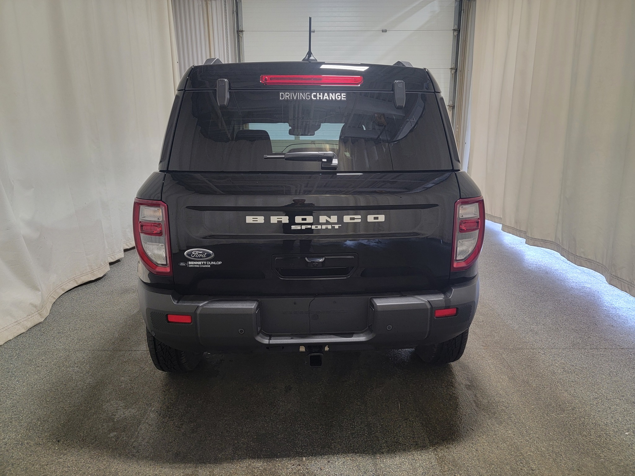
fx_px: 440
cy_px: 238
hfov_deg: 71.6
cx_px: 318
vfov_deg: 56.8
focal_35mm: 24
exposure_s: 1/120
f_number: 1.8
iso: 250
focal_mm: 6.7
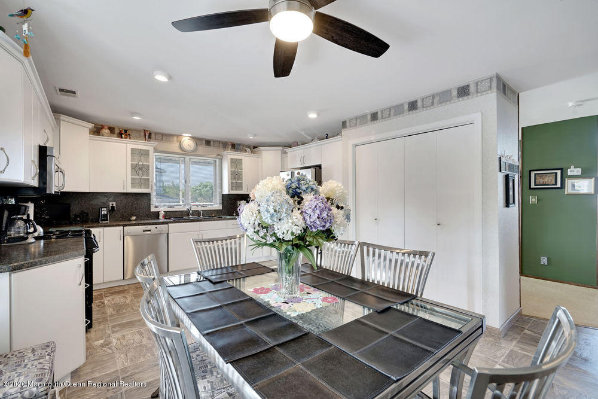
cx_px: 299
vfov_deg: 73.8
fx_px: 266
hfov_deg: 96.7
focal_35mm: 16
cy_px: 200
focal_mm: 16
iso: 250
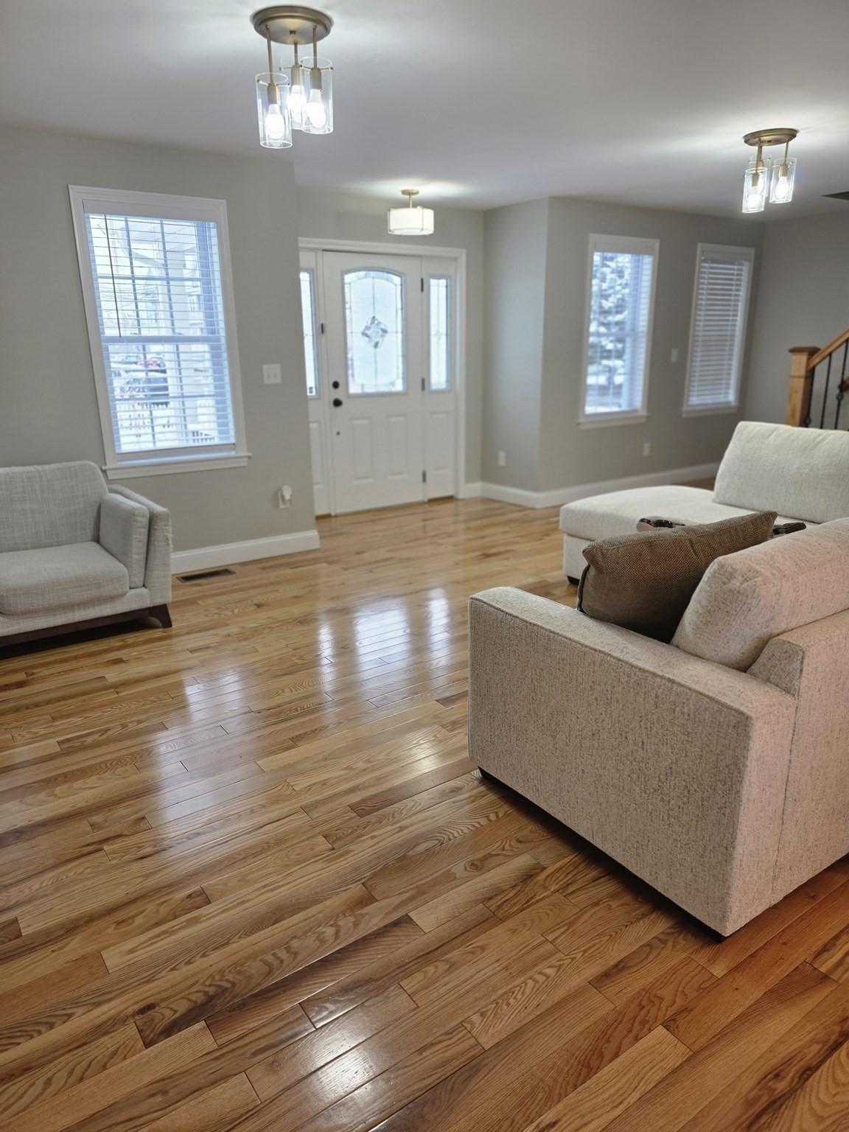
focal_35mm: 23
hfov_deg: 58.9
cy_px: 566
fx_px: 752
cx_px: 424
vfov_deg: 73.9
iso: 64
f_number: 1.7
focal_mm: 6.3
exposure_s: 1/120
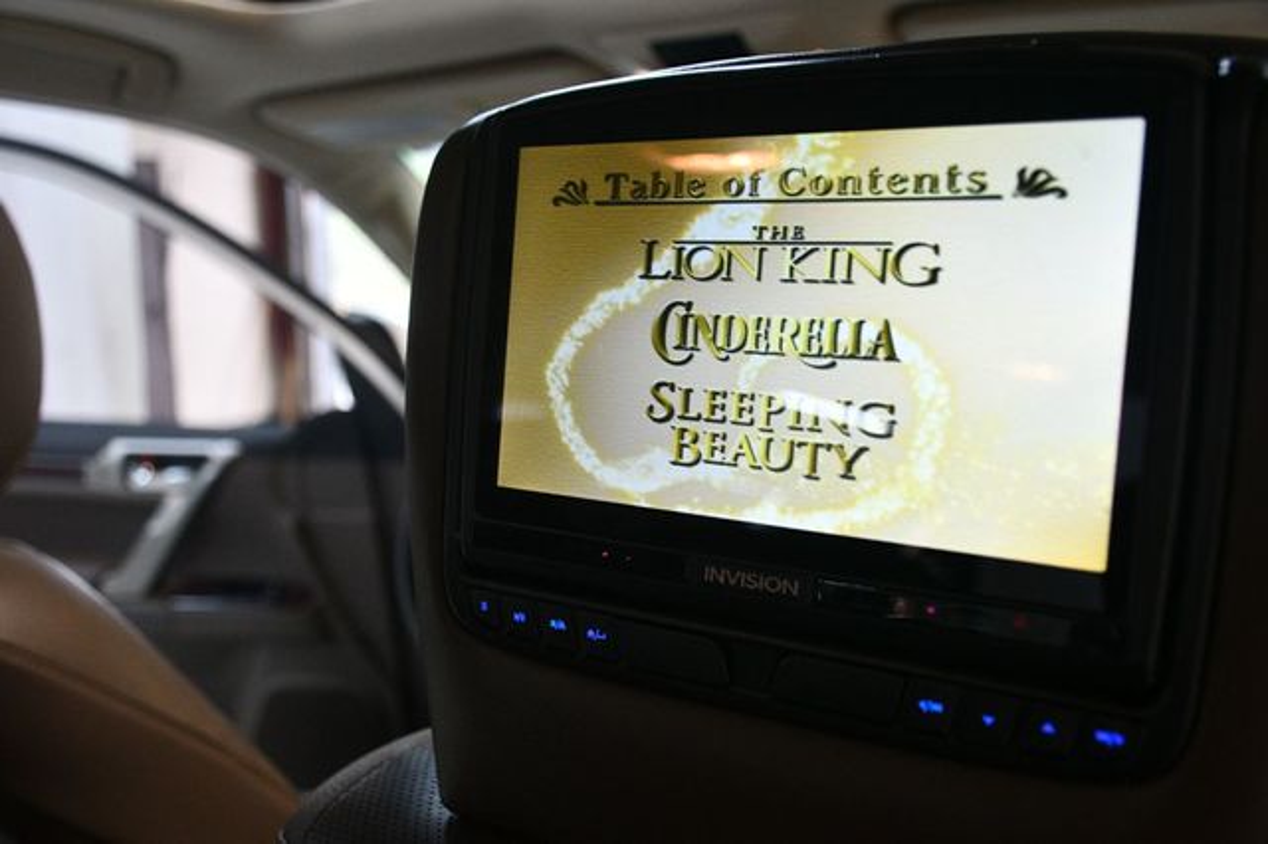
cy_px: 422
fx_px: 1373
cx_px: 634
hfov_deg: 49.6
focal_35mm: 39
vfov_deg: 34.2
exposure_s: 1/125
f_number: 3.8
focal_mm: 26
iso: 1400
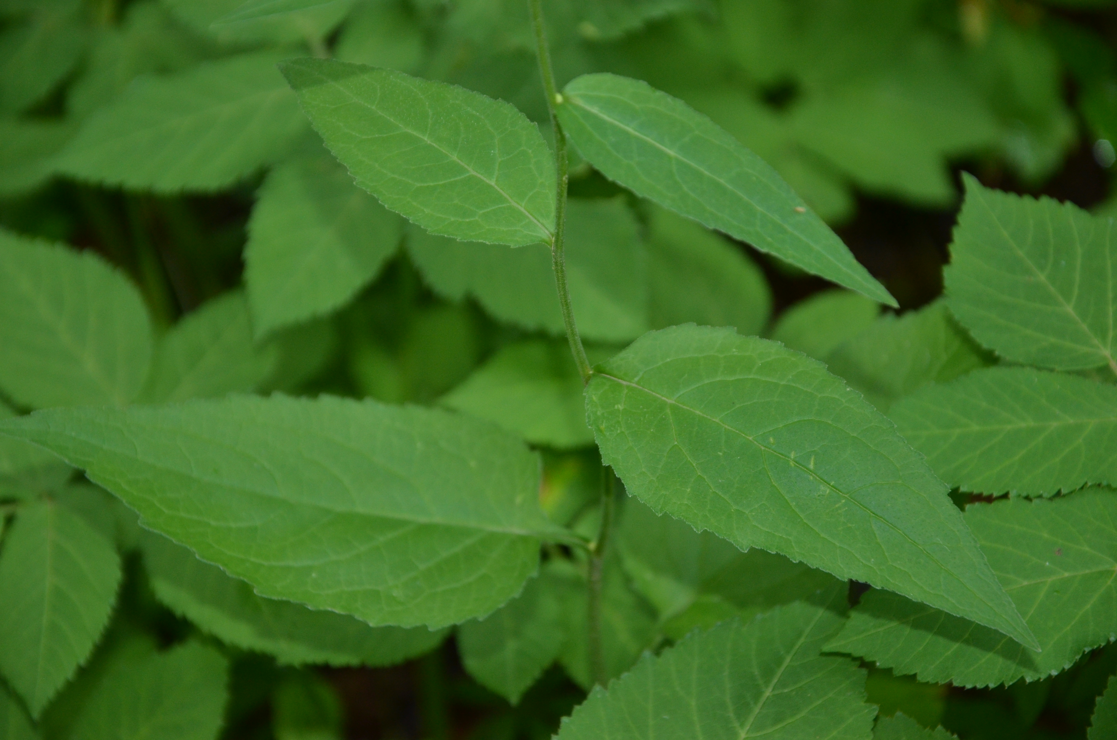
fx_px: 4877
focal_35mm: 158
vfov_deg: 8.7
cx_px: 558
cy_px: 370
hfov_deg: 13.1
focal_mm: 105
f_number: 5.6
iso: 800
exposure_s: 1/60
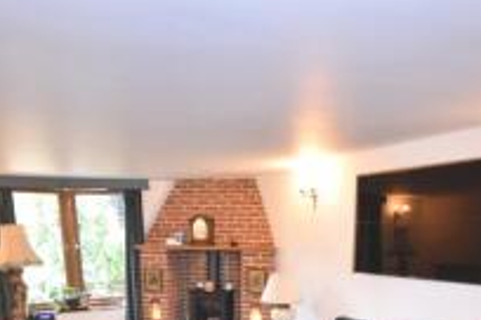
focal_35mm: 35
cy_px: 352
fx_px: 468
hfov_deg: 54.4
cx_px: 257
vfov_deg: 33.1
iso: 1100
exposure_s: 1/60
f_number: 4
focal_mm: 10
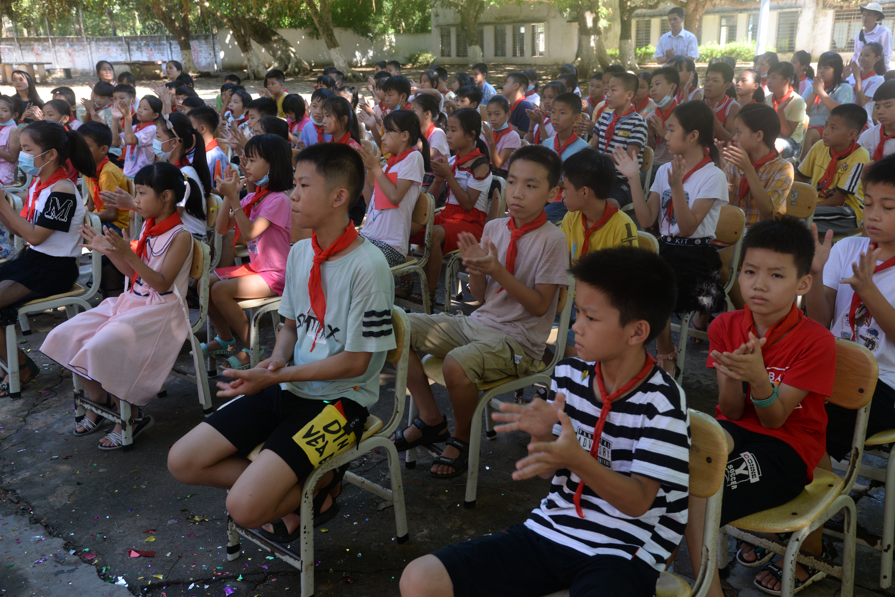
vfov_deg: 37.9
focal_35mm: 35
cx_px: 448
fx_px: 870
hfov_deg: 54.4
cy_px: 298
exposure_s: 1/160
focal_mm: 35
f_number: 5.6
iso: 640
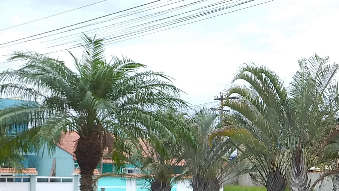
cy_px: 190
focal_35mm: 74
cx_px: 396
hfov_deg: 25.9
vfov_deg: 16.0
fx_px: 665
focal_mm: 3.6
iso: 40
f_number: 1.9
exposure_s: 1/195
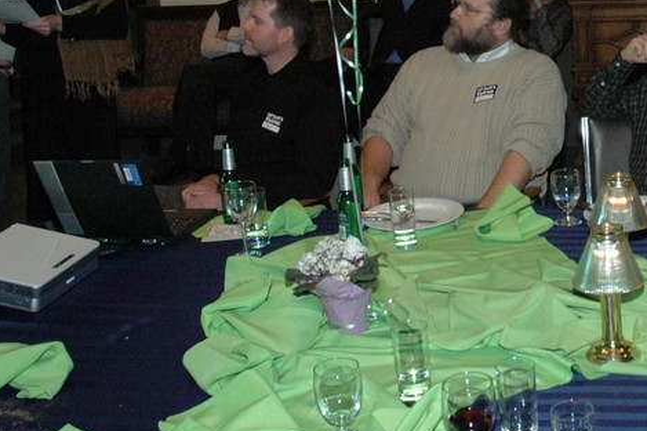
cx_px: 614
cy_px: 24
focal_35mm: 59
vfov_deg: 22.3
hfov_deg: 31.9
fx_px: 1060
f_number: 6.3
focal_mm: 18
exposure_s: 1/60
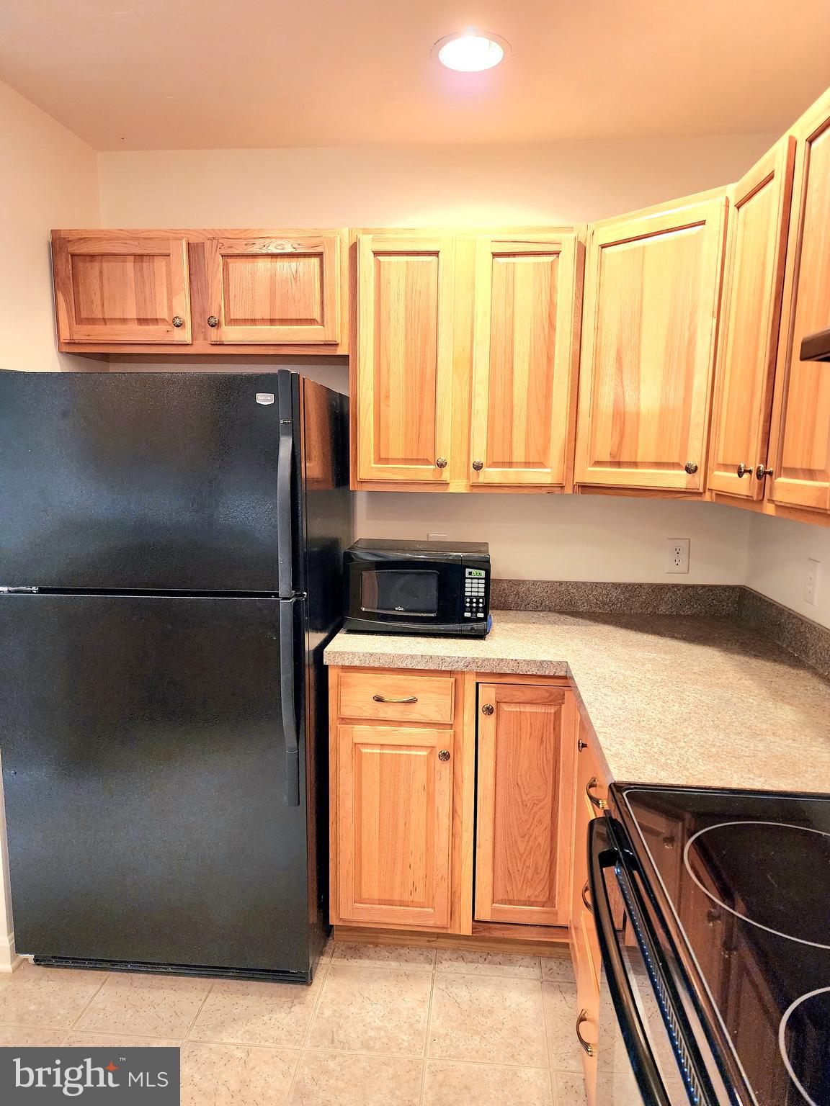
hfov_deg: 58.9
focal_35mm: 23
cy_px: 553
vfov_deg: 73.9
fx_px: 735
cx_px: 415
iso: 500
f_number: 1.8
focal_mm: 6.4
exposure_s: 1/120
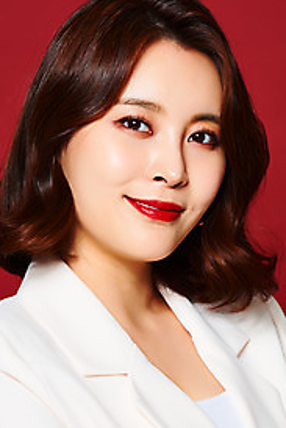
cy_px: 281
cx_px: 157
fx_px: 3392
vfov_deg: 7.2
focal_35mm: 285
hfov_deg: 4.8
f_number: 16
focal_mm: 195
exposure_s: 1/125
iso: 100
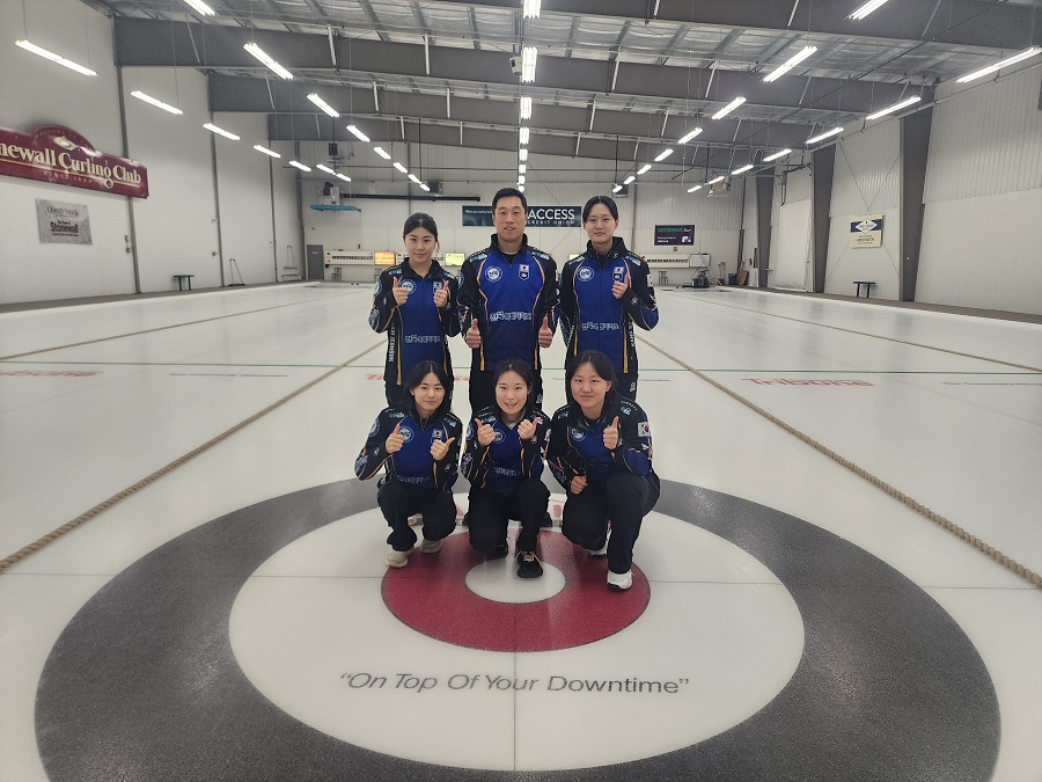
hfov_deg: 73.9
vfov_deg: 58.9
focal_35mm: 23
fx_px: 692
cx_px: 521
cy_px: 391
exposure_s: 1/120
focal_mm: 6.4
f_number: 1.8
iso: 200
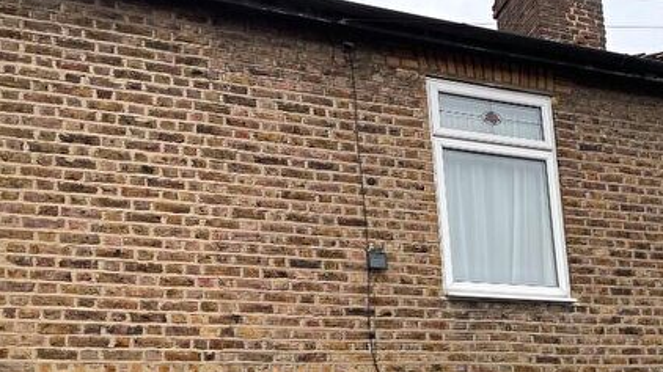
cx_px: 421
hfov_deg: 43.3
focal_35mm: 47
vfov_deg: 23.9
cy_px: 401
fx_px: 826
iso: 32
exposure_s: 1/473
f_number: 1.6
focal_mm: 4.2
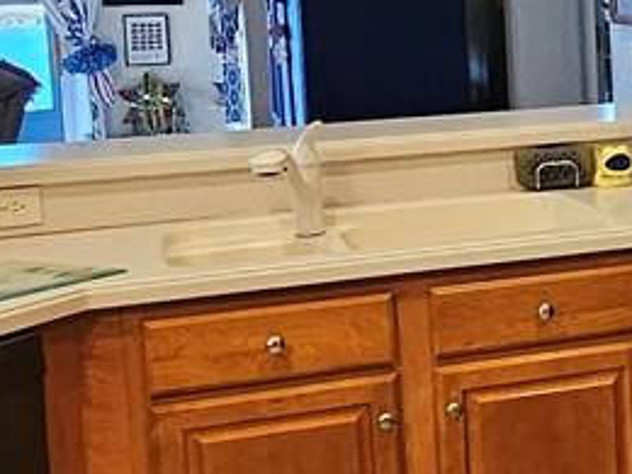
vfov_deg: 18.2
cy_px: 73
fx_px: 1461
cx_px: 948
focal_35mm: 80
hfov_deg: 20.8
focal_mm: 2.2
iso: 200
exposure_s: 1/60
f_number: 2.2
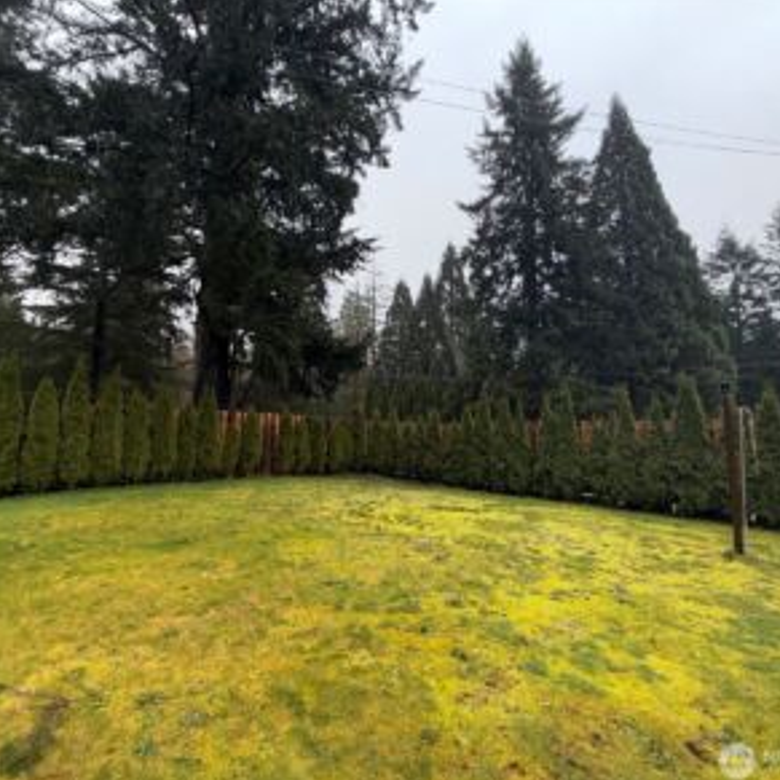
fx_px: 433
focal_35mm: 17
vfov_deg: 84.0
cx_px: 356
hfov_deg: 83.8
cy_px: 386
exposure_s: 1/318
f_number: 2.2
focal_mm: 2.22
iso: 16
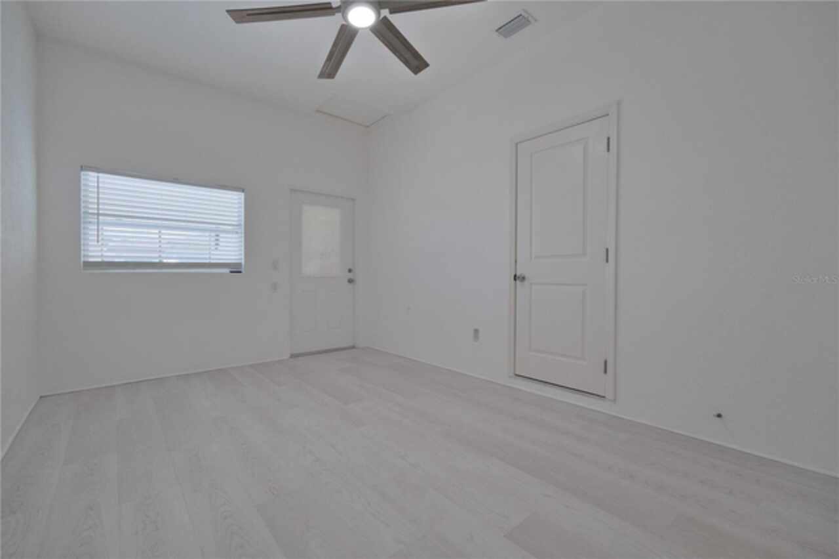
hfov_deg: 104.3
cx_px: 420
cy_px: 280
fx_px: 326
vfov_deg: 81.1
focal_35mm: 14
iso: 640
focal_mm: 9.6
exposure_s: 1/40
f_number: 5.6
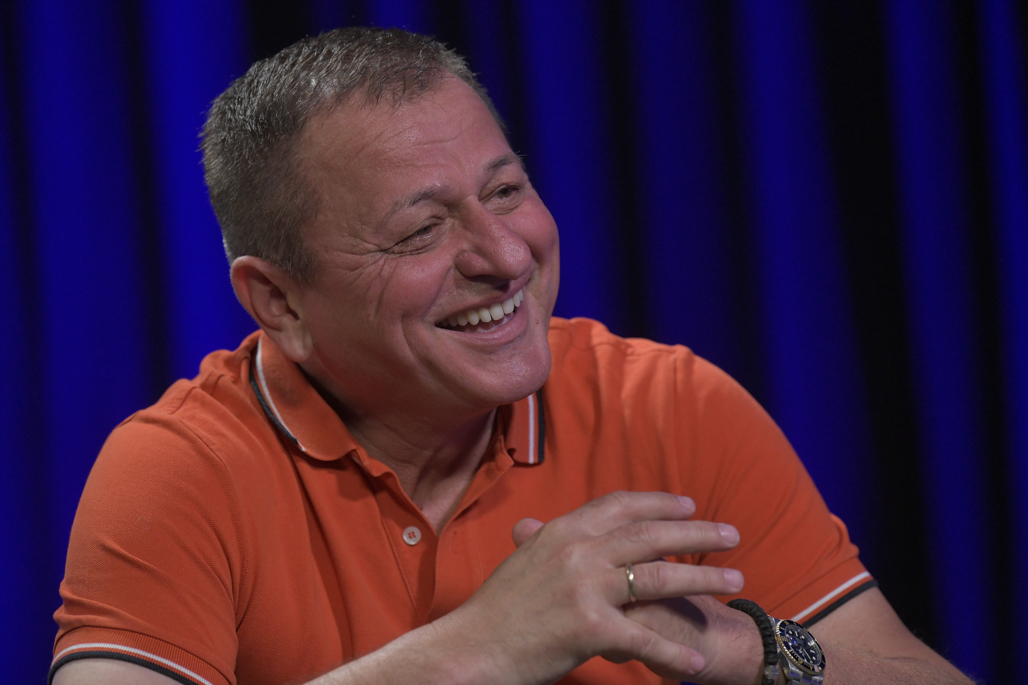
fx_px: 4996
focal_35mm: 175
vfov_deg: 7.8
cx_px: 514
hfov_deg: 11.7
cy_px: 342
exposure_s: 1/320
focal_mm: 175
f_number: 4
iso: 2500
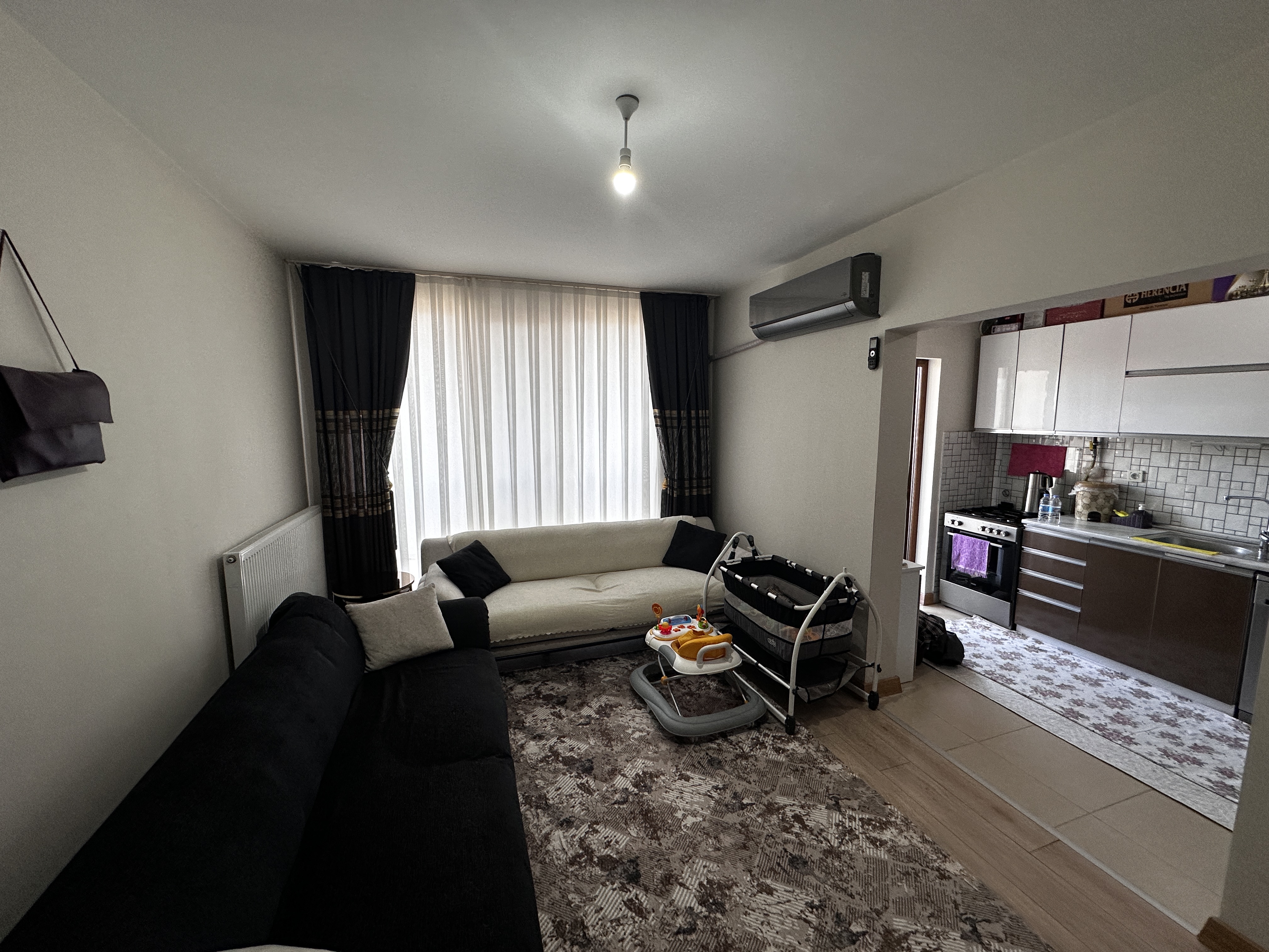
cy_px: 476
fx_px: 513
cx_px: 634
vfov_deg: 85.7
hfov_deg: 102.1
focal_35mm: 14
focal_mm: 2.22
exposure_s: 1/100
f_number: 2.2
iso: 125
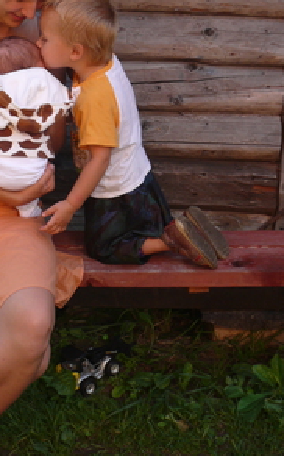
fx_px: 869
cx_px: 59
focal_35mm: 70
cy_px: 119
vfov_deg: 29.0
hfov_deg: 18.4
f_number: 4
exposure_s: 1/160
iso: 100
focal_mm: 7.4
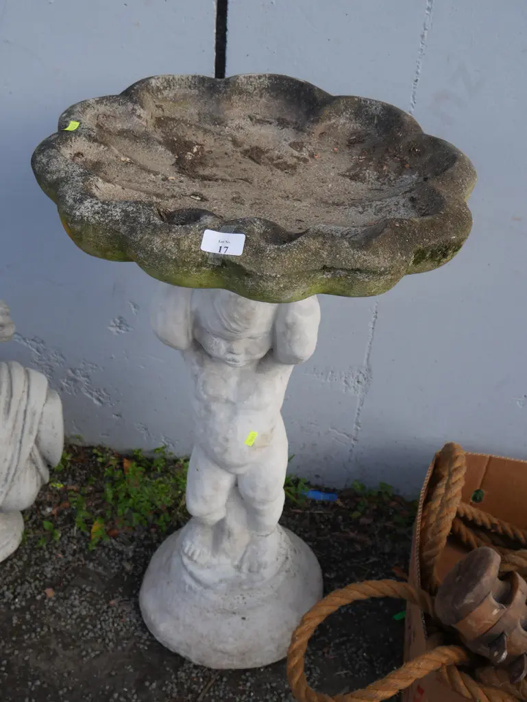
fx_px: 811
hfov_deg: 36.0
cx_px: 264
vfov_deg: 46.8
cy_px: 351
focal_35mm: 40
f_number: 6.3
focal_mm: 20
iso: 200
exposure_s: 1/200
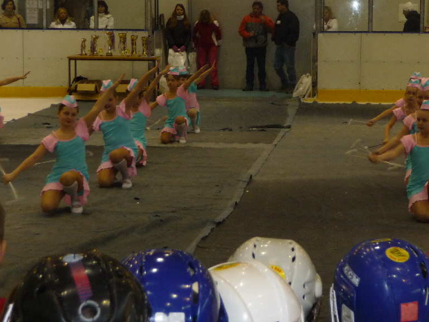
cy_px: 110
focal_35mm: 111
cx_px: 259
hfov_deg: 17.7
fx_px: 1375
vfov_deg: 13.3
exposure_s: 1/40
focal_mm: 14.2
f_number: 4.7
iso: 320
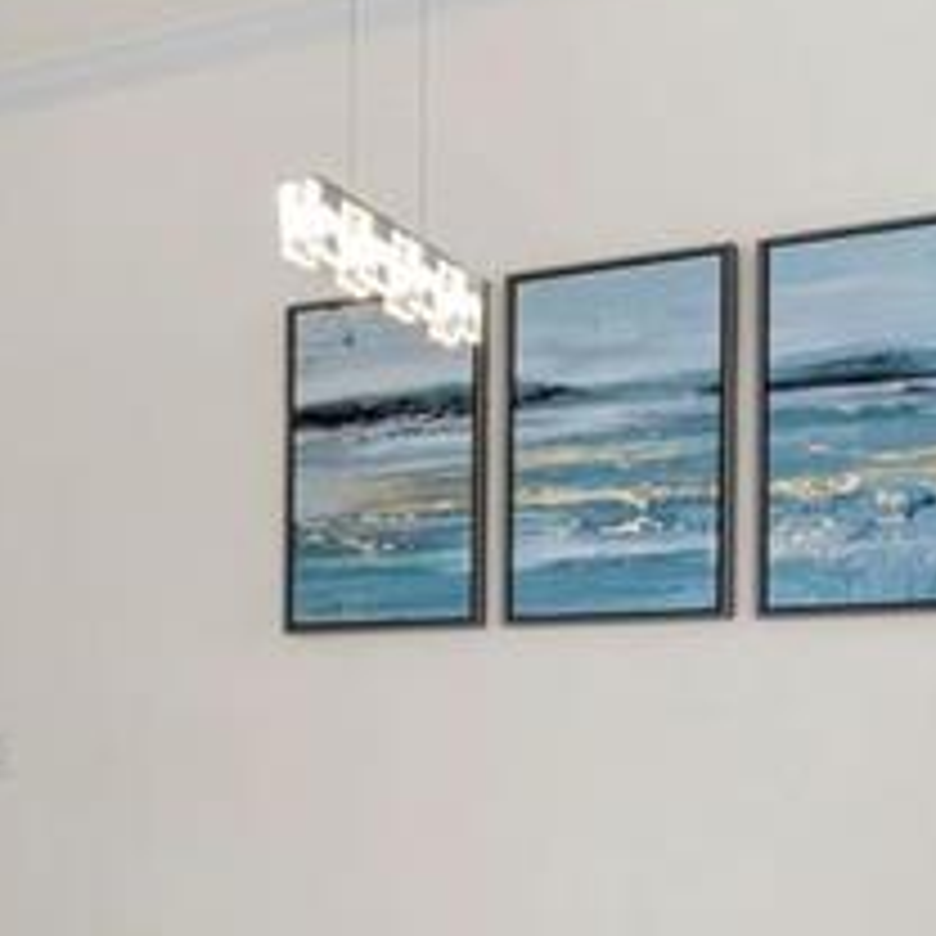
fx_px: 2050
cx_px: -990
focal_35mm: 67
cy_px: 824
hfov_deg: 17.4
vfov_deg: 25.0
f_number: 8
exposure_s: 1/3
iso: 250
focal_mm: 16
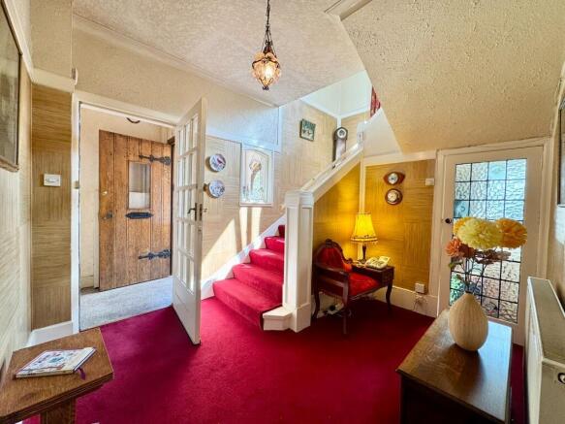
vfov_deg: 85.7
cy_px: 212
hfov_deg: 102.1
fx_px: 228
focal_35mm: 14
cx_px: 282
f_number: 2.2
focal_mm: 2.22
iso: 80
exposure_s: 1/100
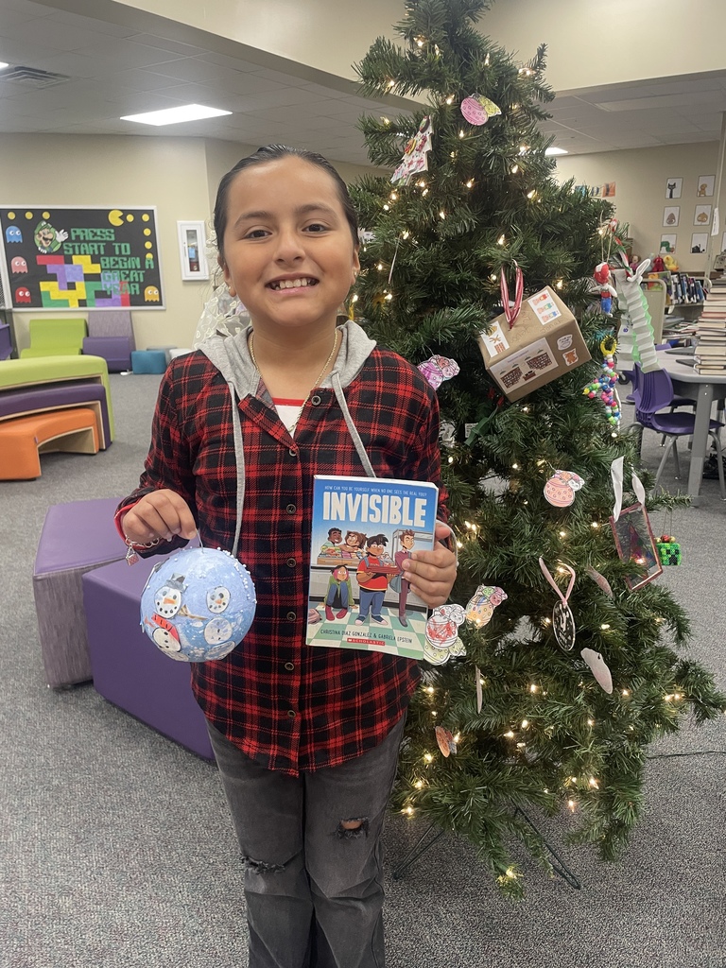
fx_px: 727
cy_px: 484
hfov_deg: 53.1
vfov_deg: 67.3
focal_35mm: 26
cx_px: 363
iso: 125
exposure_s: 1/60
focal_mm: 4.2
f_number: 1.6
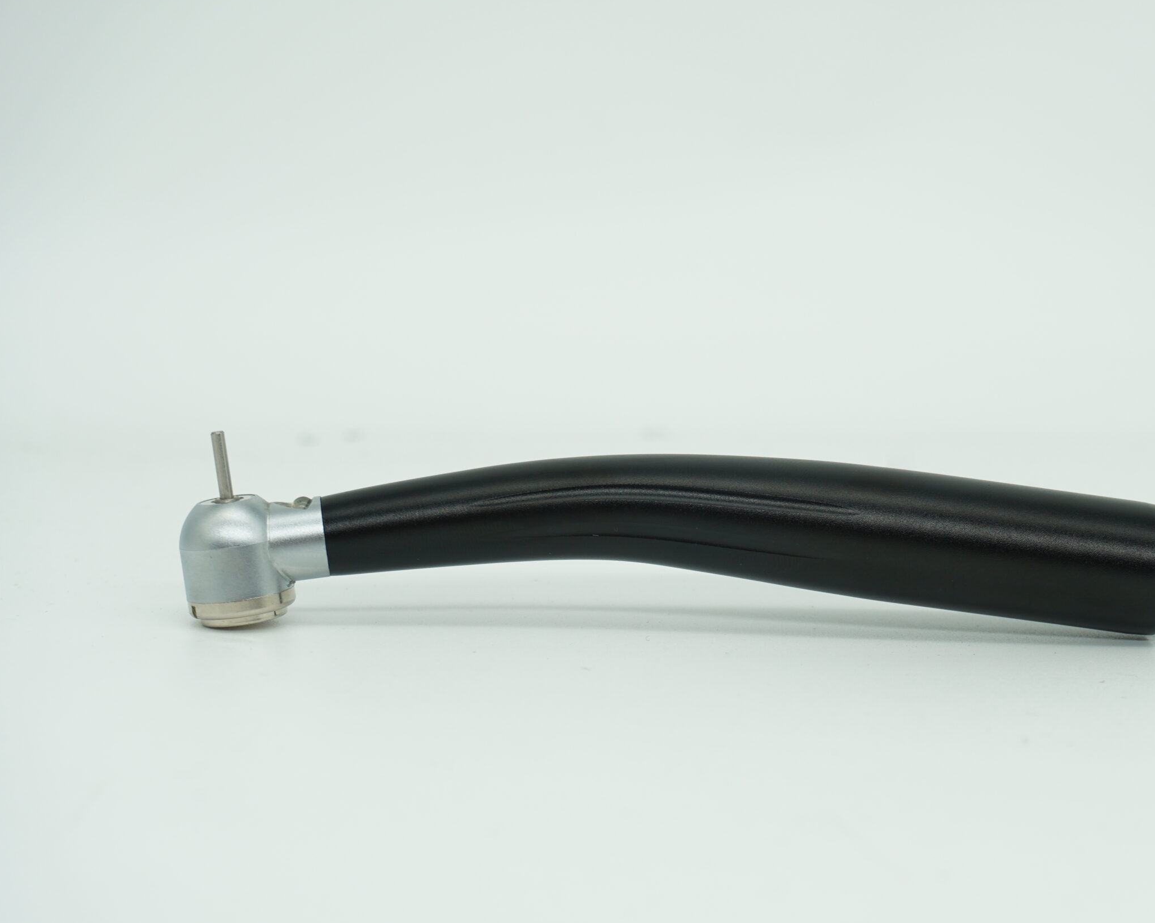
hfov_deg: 21.7
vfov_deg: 17.5
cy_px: 474
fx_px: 3008
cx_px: 691
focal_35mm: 88
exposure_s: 1/100
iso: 200
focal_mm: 50
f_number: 8
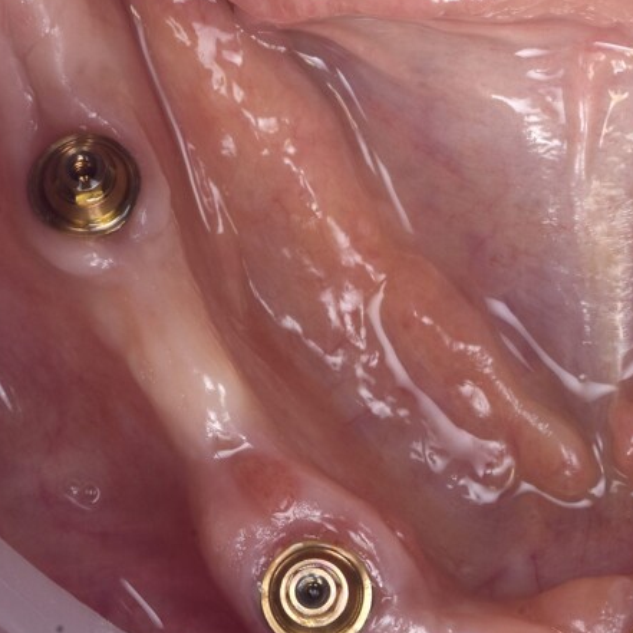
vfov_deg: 6.4
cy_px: 366
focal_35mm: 273
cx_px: 610
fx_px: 5645
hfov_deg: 6.4
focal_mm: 105
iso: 200
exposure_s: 1/200
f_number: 25
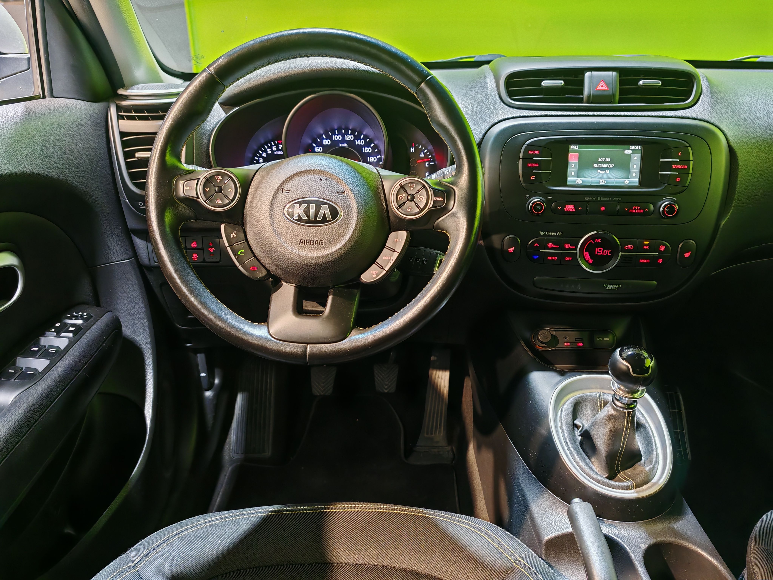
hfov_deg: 65.3
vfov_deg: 51.4
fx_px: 603
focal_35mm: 27
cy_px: 290
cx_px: 386
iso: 400
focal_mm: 6.83
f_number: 1.4
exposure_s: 1/33
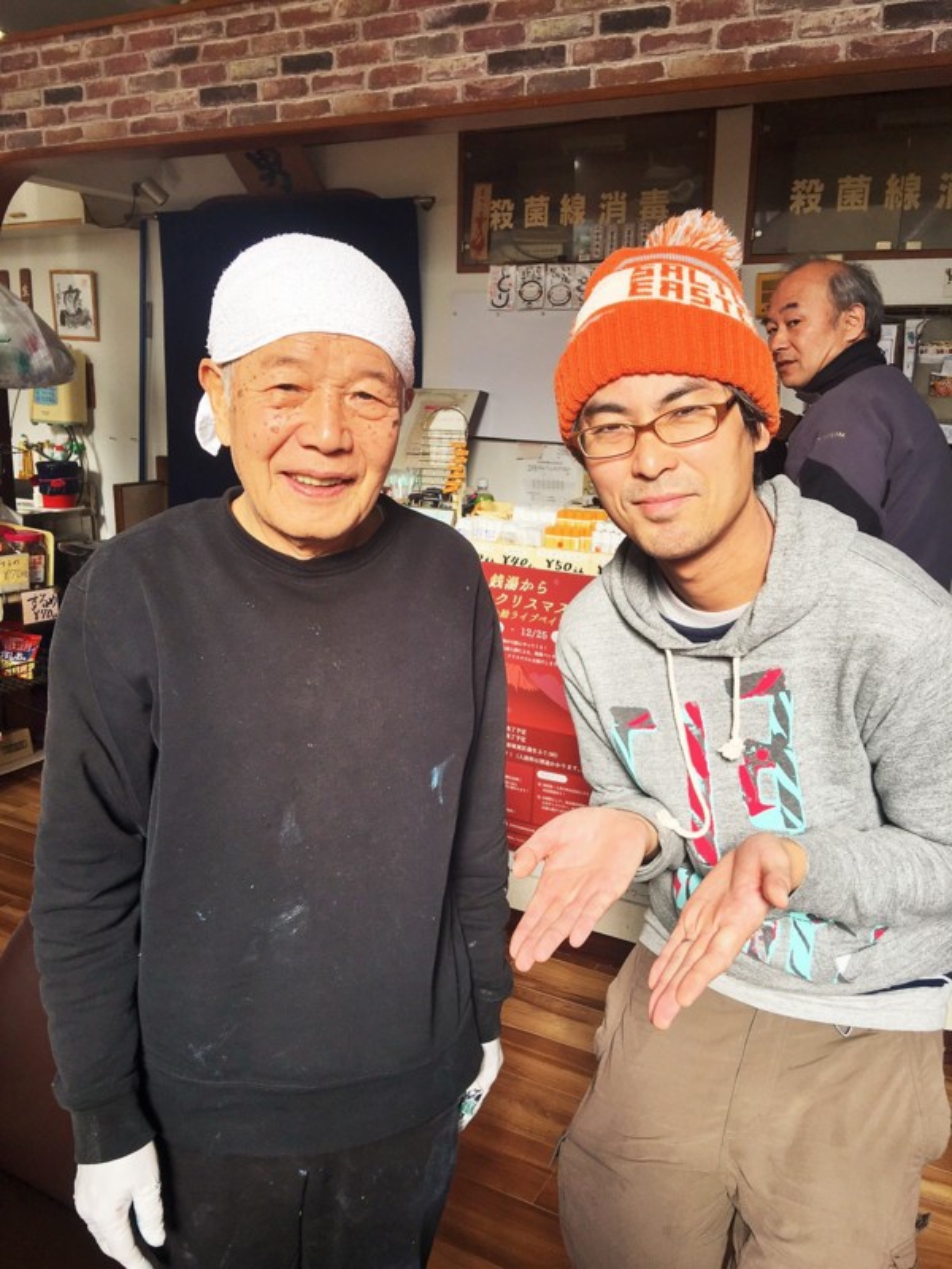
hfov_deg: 48.2
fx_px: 1063
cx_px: 476
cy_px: 634
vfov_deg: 61.7
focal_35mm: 29
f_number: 2.2
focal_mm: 4.15
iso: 25
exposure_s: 1/411
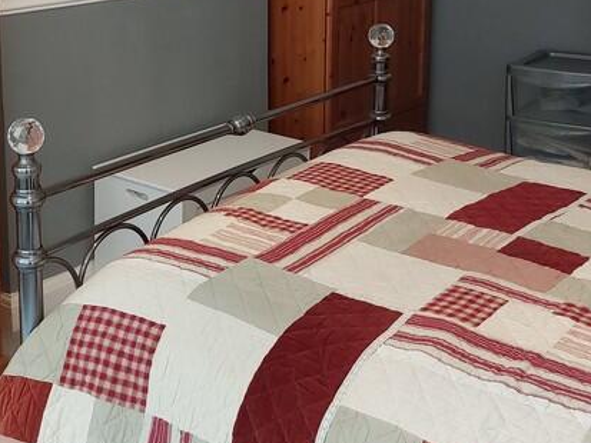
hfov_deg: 30.6
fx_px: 1059
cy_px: 30
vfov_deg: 23.0
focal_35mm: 62
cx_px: 135
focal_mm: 5.23
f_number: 1.8
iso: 320
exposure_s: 1/100
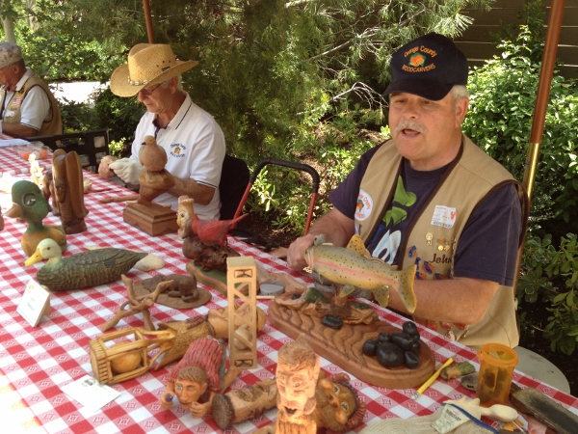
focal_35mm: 35
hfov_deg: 52.6
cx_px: 289
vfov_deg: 40.7
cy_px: 217
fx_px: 584
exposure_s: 1/176
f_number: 2.4
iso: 64
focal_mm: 4.28
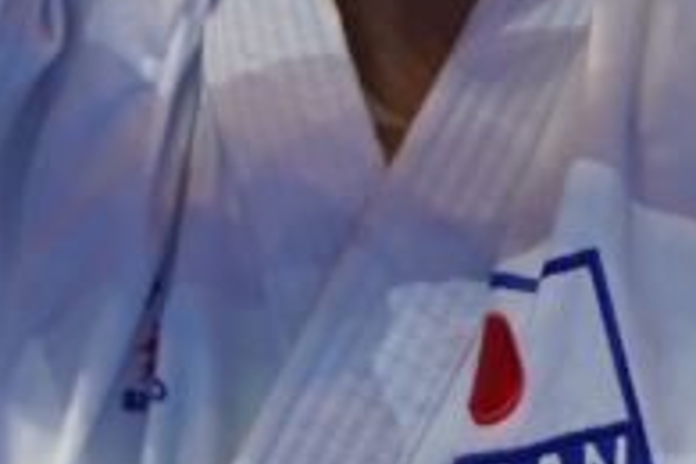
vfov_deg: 0.6
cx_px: 221
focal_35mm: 2457
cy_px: 282
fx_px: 47498
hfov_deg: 0.8
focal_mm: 400
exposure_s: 1/500
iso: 800
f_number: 2.8
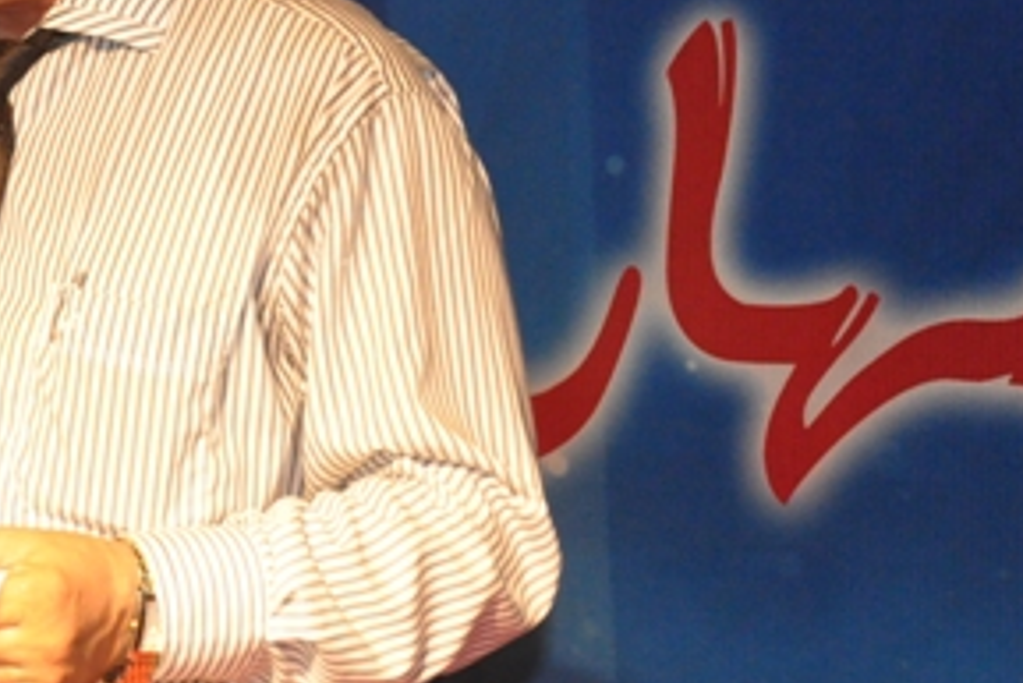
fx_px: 3014
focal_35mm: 106
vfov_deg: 12.9
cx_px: -92
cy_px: 108
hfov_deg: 18.6
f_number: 5.6
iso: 3200
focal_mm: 32
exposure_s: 1/100
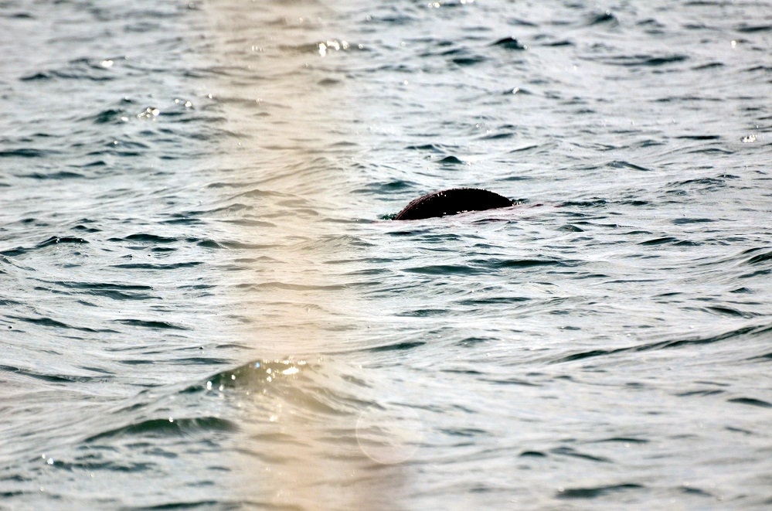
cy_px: 256
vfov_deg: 3.0
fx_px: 9627
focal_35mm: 450
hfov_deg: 4.6
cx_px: 386
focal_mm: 300
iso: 1250
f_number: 5.6
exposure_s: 1/8000
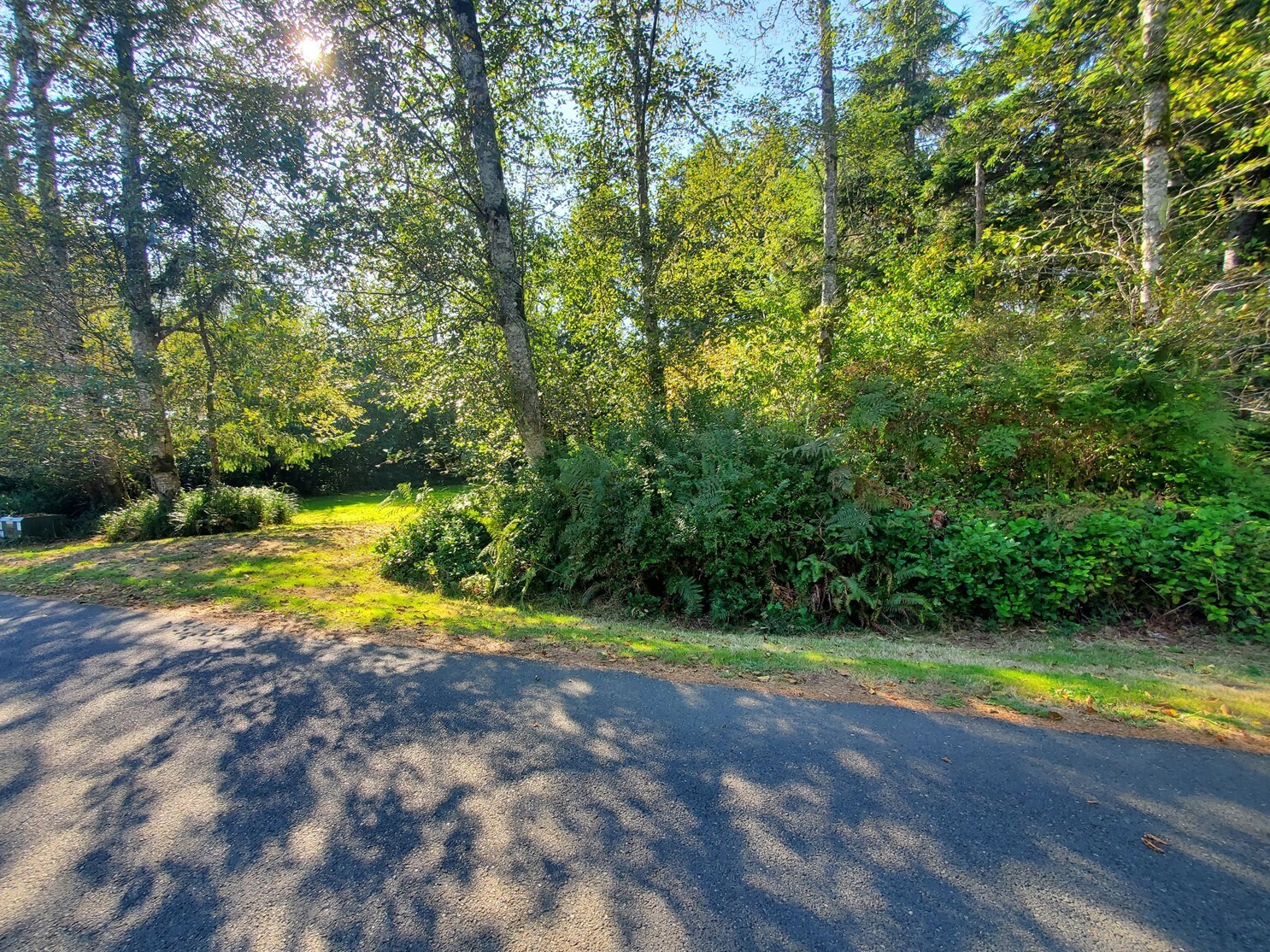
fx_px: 514
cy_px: 503
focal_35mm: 14
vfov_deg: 85.6
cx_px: 603
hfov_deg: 102.0
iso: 50
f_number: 2.2
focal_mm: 1.8
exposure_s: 1/165
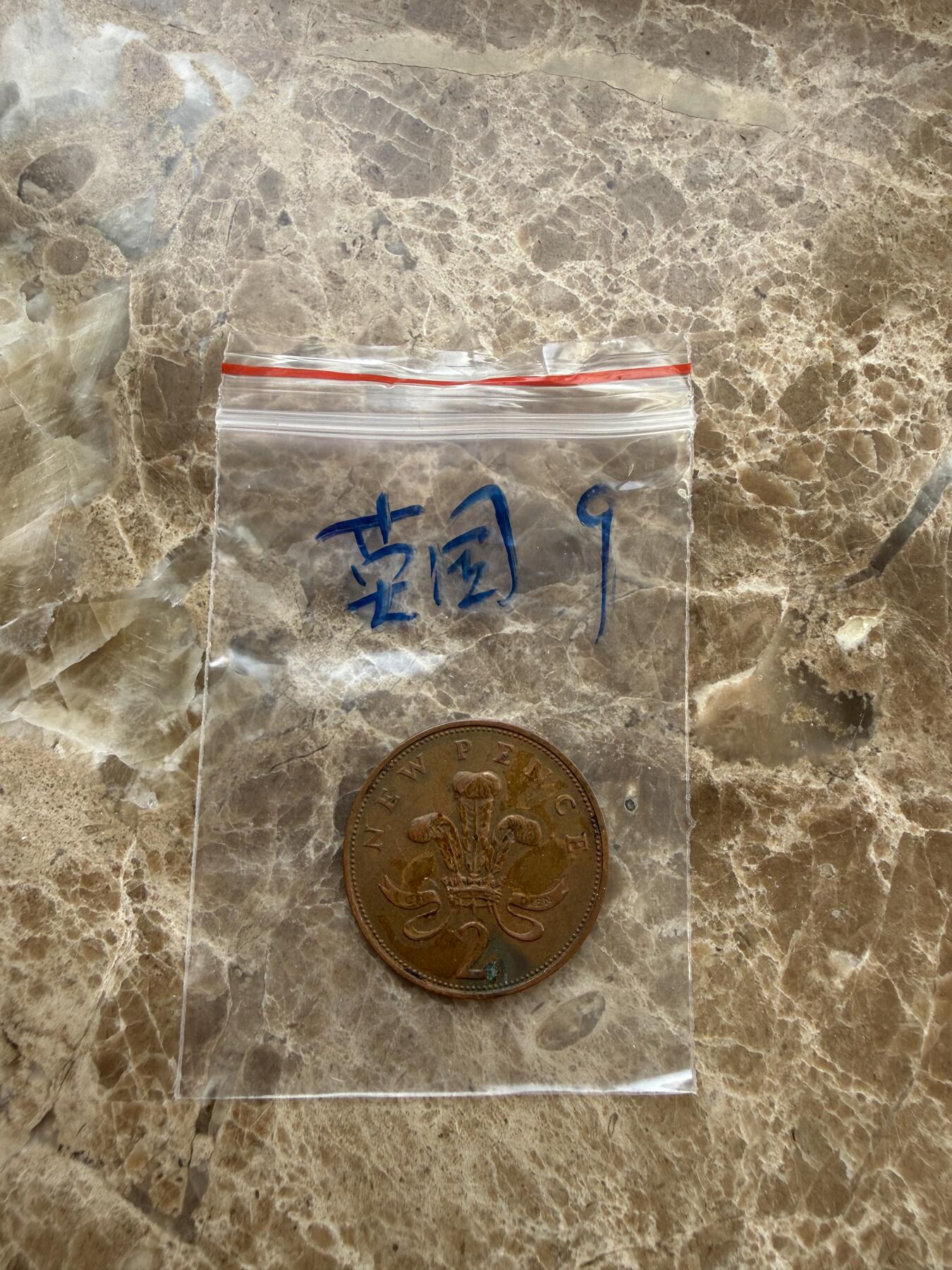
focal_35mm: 24
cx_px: 476
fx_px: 880
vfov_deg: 71.6
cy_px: 635
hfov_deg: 56.8
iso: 40
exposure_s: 1/235
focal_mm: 2.22
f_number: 2.2
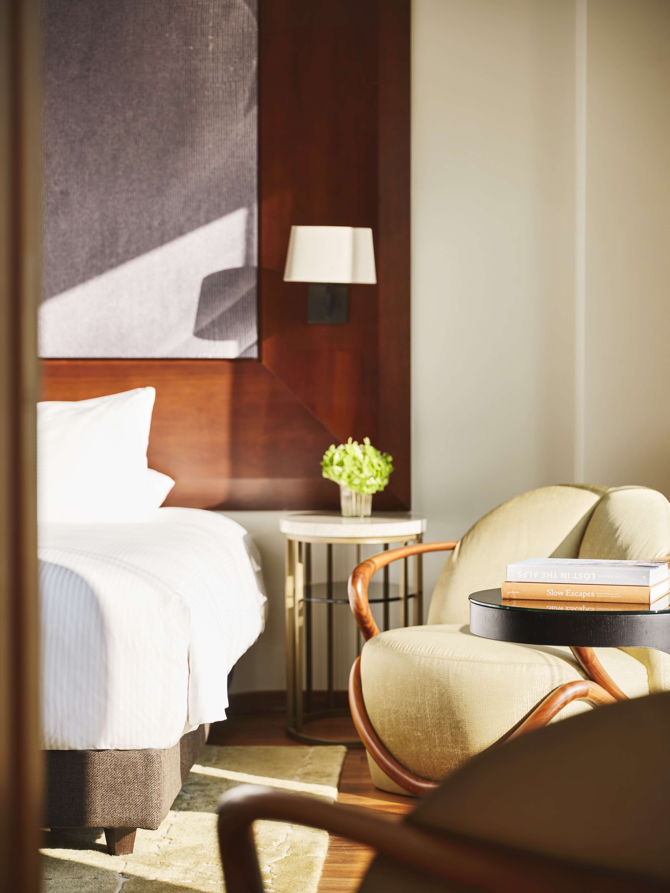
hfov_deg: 18.7
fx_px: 2039
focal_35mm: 79
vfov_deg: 24.7
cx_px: 335
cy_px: 446
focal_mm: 100
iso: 100
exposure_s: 1/125
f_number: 4
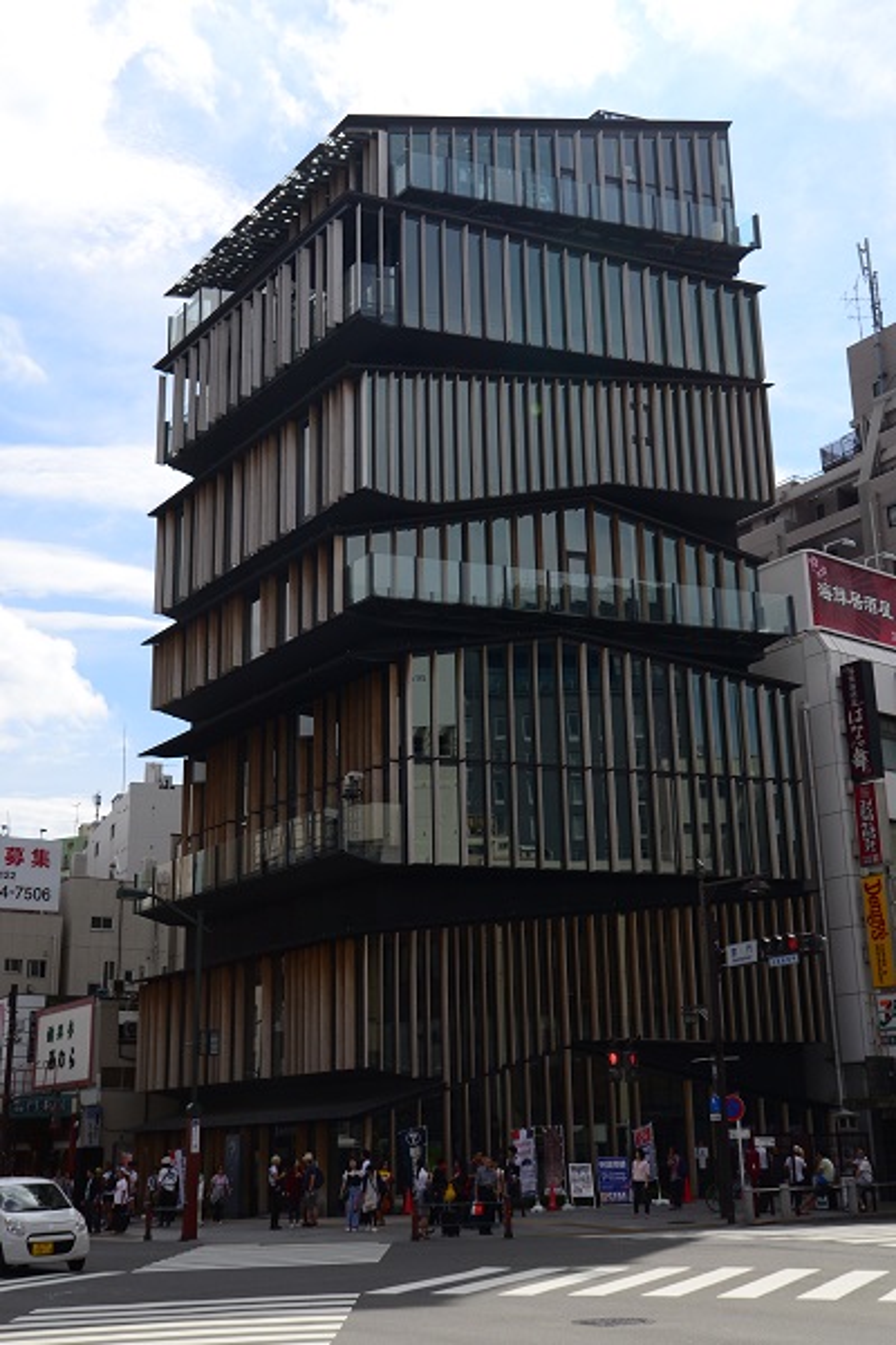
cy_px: 672
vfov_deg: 31.9
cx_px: 448
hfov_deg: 21.6
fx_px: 2352
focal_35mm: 63
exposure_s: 1/2500
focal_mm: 42
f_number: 5
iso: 200
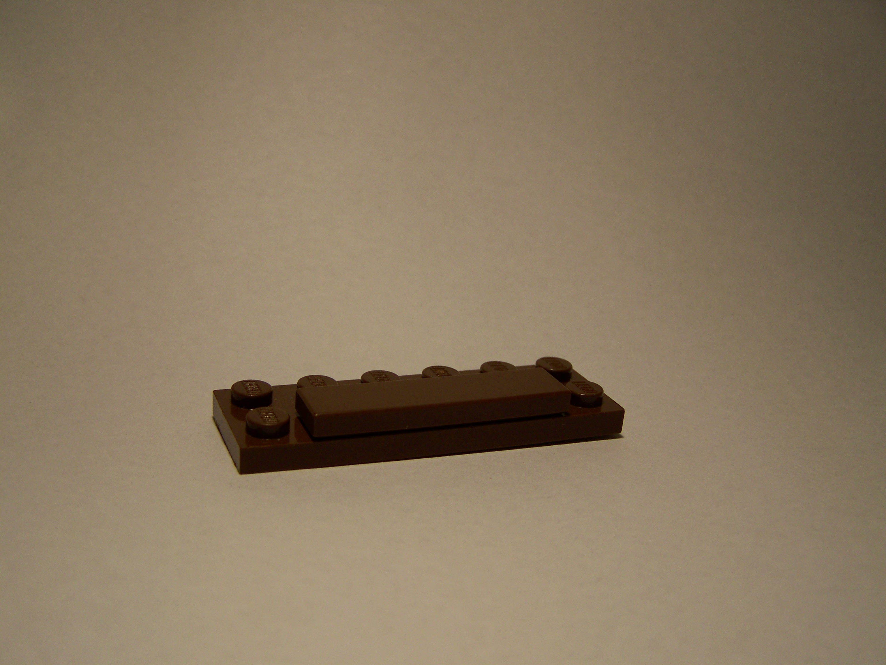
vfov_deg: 37.7
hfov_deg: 49.0
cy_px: 332
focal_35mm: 38
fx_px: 973
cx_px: 443
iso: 64
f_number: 2.8
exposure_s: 1/60
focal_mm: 6.3
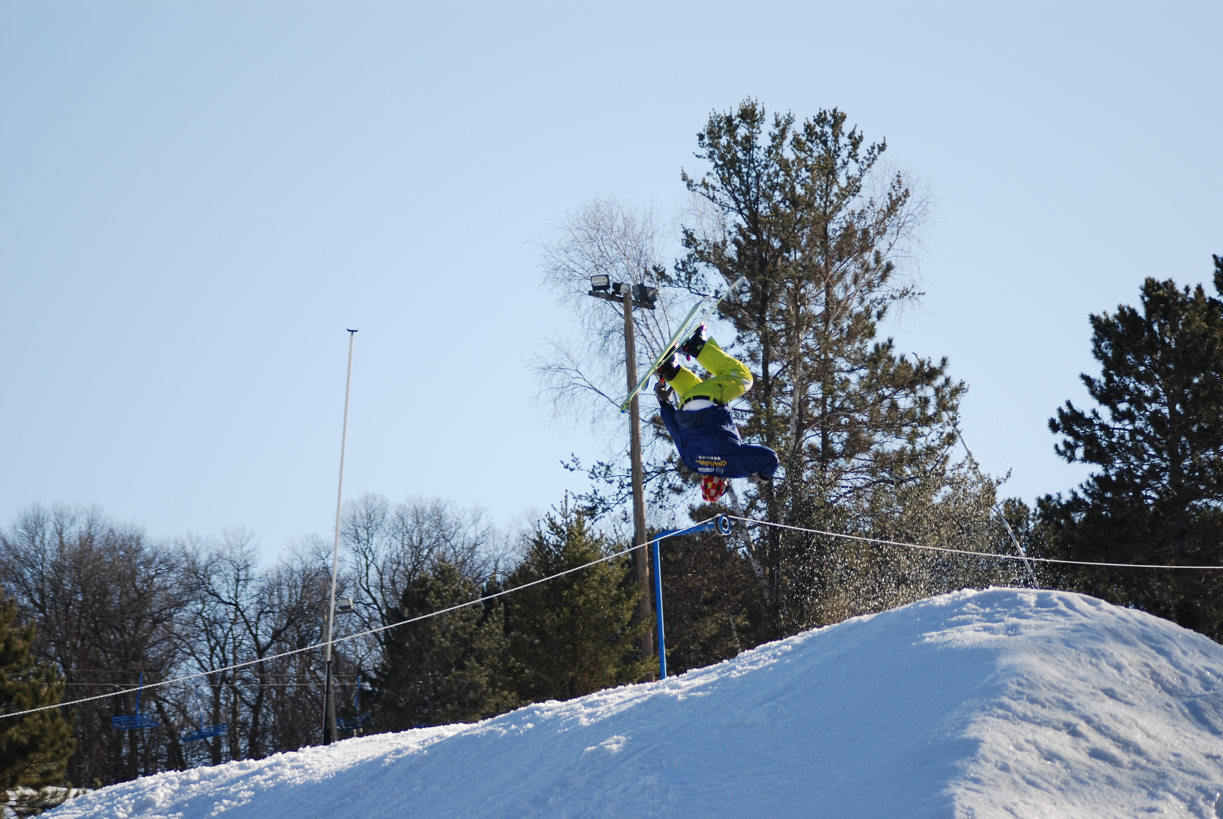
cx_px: 612
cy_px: 410
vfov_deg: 8.7
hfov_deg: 13.0
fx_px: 5357
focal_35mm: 158
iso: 200
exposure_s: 1/1000
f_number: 4.8
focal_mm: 105
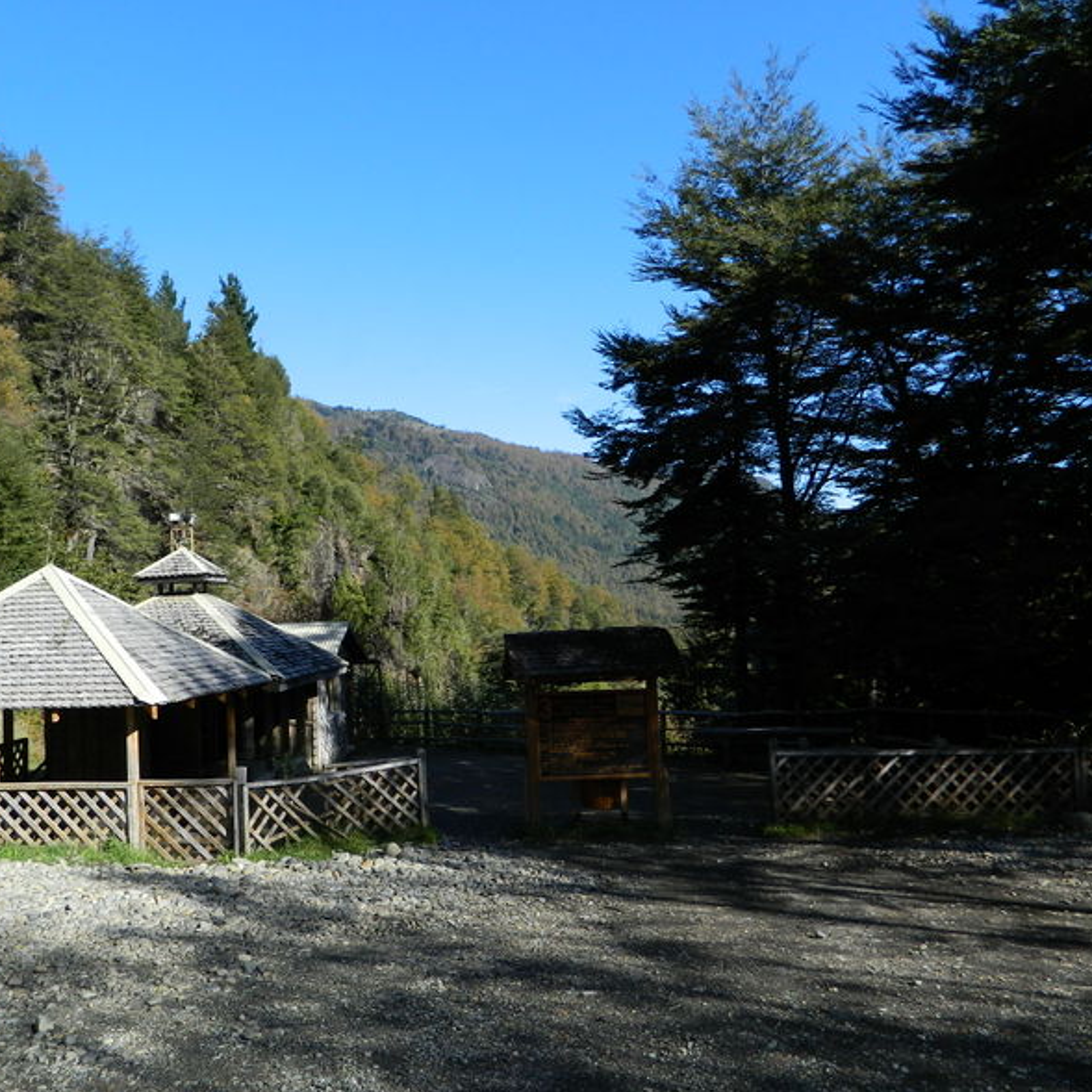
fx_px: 1071
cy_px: 552
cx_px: 451
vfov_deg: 54.0
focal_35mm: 30
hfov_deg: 53.7
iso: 80
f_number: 3.1
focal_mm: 4.5
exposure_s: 1/640
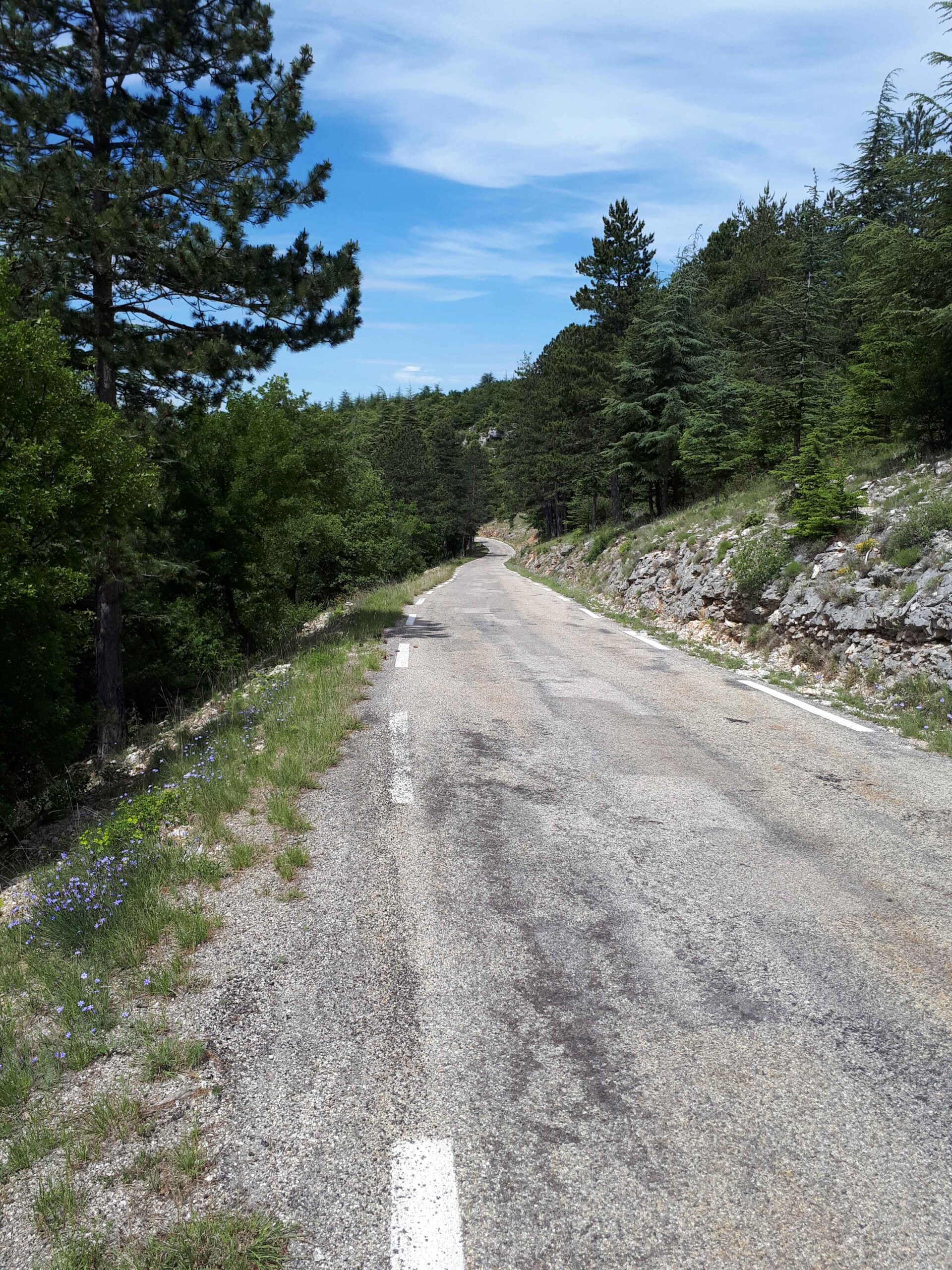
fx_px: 990
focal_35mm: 27
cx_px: 476
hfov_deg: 51.4
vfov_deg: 65.3
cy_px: 635
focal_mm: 3.6
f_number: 1.9
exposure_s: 1/1473
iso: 40
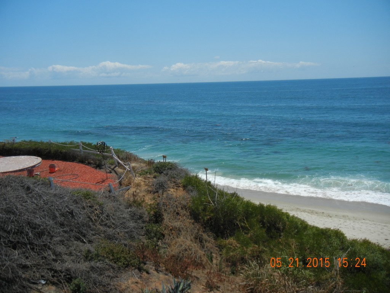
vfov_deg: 46.8
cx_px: 195
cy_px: 146
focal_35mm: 30
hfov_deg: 60.0
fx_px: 338
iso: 160
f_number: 7
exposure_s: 1/748
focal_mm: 5.4
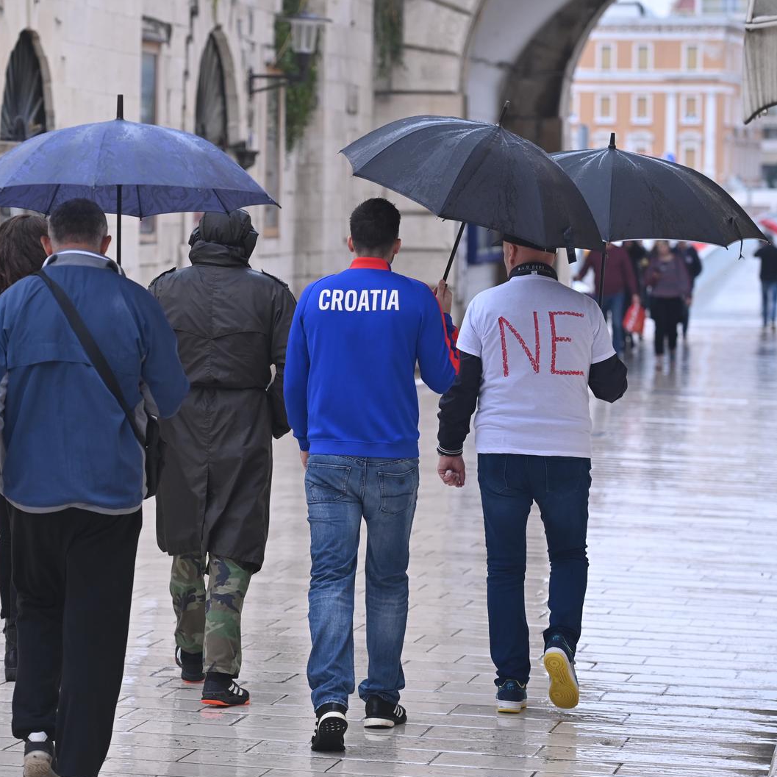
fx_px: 3657
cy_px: 390
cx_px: 311
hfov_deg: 12.1
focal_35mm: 144
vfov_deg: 12.1
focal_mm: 112
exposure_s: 1/500
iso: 450
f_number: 5.6
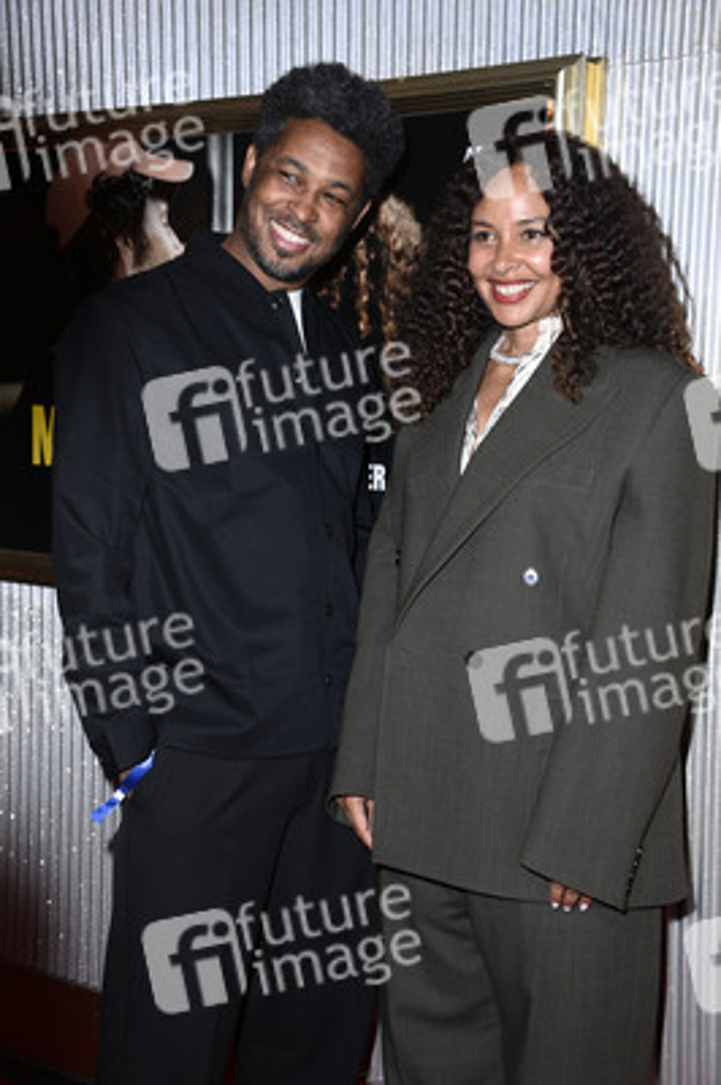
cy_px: 542
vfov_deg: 36.3
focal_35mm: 55
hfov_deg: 24.6
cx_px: 360
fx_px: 1655
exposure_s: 1/250
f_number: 5.6
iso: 1250
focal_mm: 55
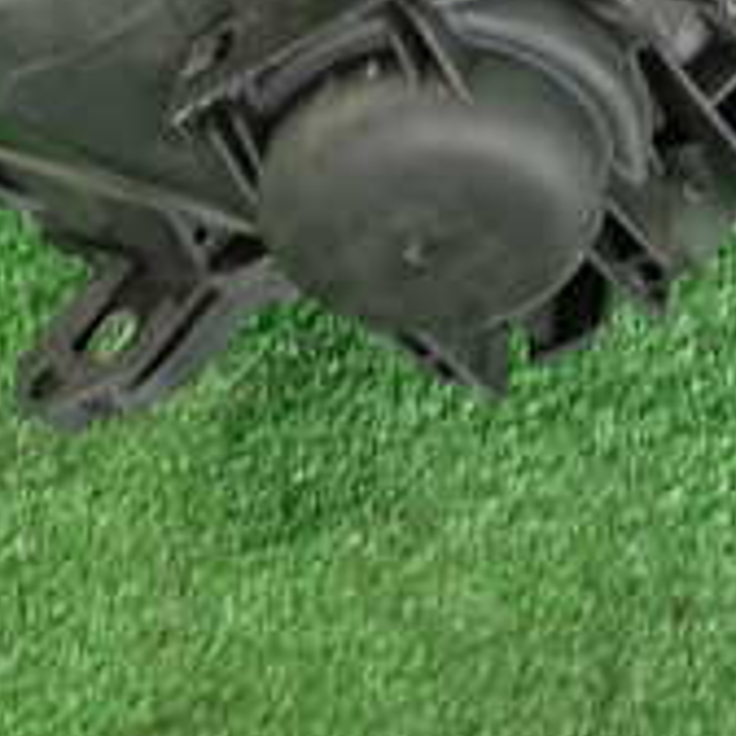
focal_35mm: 79
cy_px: -171
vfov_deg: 20.4
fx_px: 1900
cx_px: 631
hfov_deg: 21.5
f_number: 2
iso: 250
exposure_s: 1/30
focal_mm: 4.5
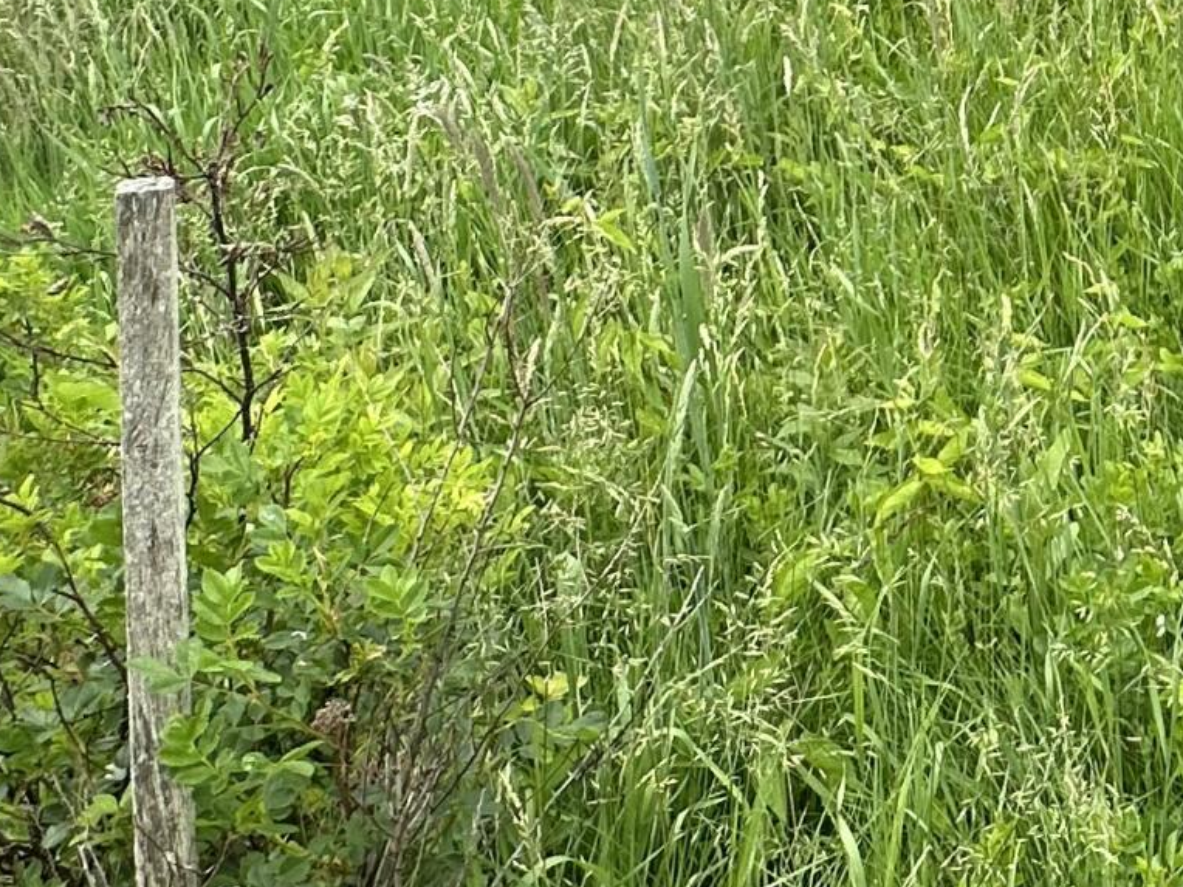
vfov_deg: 24.2
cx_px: 1483
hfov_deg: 29.2
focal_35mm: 55
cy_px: -166
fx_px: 1880
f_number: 2.2
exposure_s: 1/535
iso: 40
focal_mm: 2.22
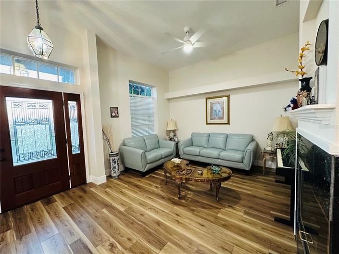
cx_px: 170
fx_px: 137
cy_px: 127
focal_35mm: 14
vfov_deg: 85.6
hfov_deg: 102.1
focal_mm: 2.22
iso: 500
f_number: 2.2
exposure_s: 1/60
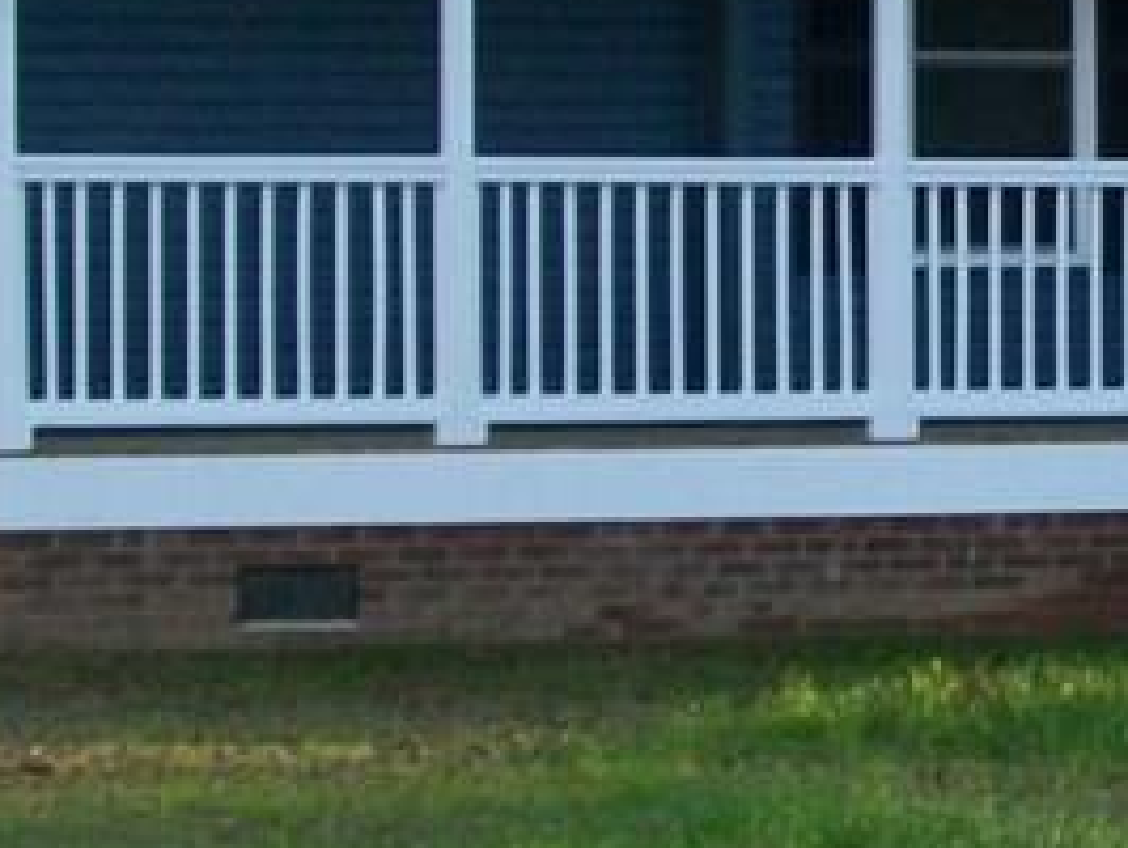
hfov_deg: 11.2
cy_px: 208
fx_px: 5642
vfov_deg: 8.6
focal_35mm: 173
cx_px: 1315
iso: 64
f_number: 3
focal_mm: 7.6
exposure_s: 1/80
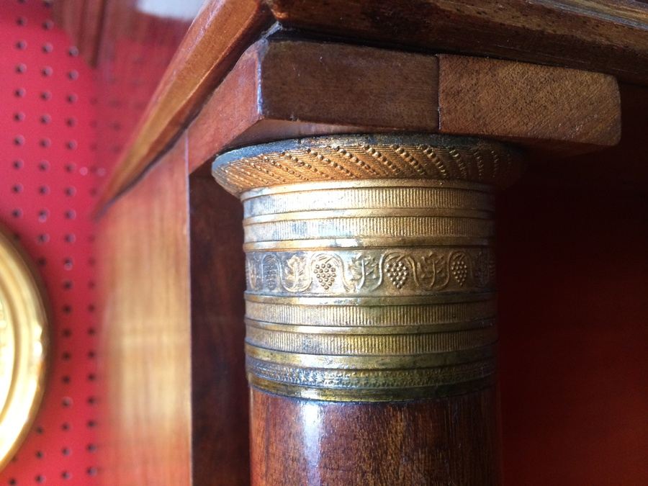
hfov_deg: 60.0
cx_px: 324
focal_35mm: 30
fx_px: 562
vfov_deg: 46.8
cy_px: 243
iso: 125
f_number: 2.2
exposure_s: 1/30
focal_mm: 4.12
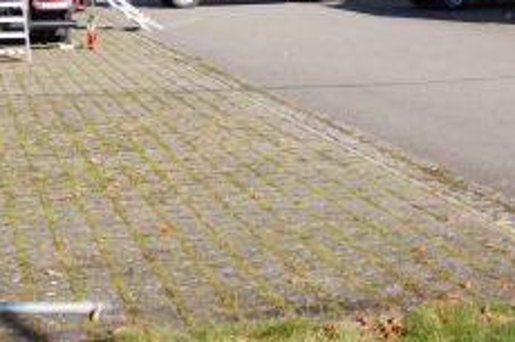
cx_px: 320
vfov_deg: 14.0
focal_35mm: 94
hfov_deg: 21.7
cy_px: -83
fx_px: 1344
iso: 100
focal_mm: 18
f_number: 10
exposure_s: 1/125
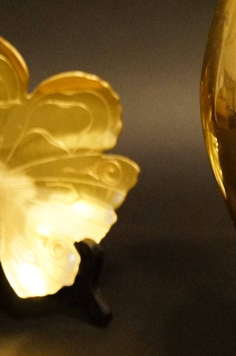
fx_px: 1026
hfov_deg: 12.8
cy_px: 68
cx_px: 289
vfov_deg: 19.5
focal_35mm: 104
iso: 3200
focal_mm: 26
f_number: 4.5
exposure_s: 1/40
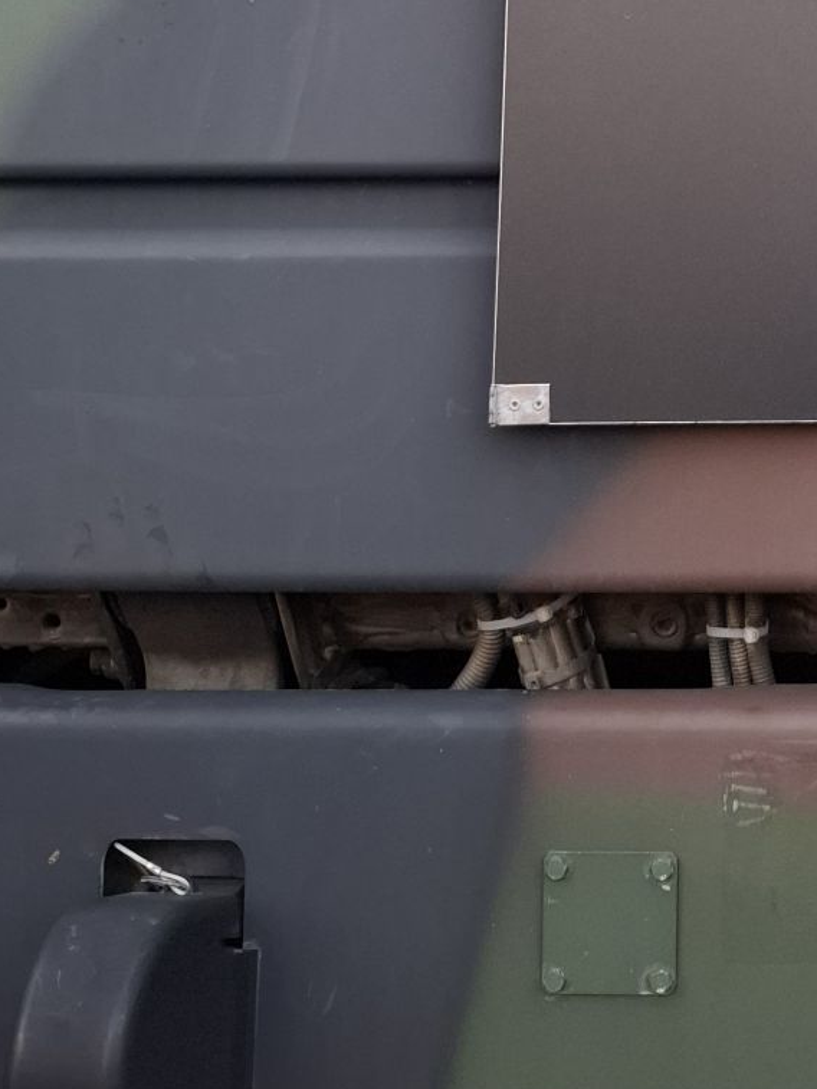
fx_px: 1951
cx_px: 1000
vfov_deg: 28.3
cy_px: -121
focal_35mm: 62
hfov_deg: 21.8
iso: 160
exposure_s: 1/100
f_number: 1.8
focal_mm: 5.54
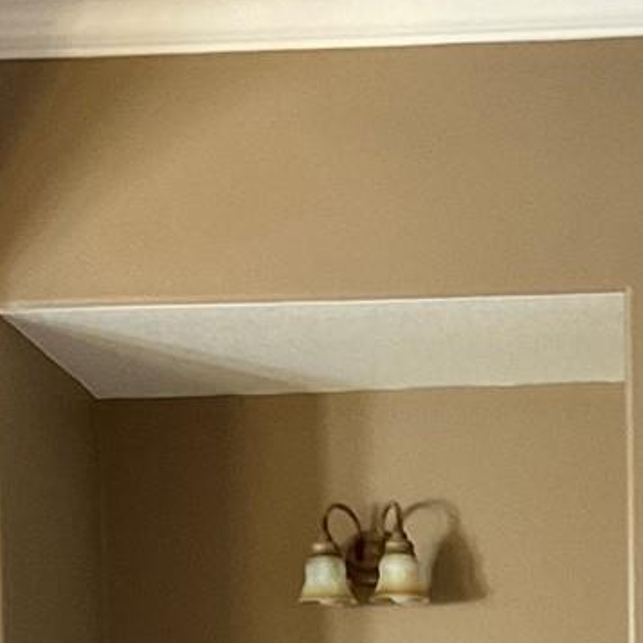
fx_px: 2417
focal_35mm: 115
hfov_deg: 15.0
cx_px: 591
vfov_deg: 14.0
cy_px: 1028
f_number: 1.8
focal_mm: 3
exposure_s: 1/60
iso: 200
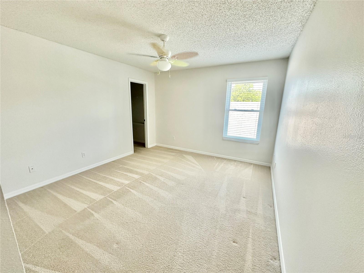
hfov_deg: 102.1
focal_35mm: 14
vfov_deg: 85.7
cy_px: 136
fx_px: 147
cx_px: 182
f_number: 2.2
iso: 250
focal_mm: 2.22
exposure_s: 1/99
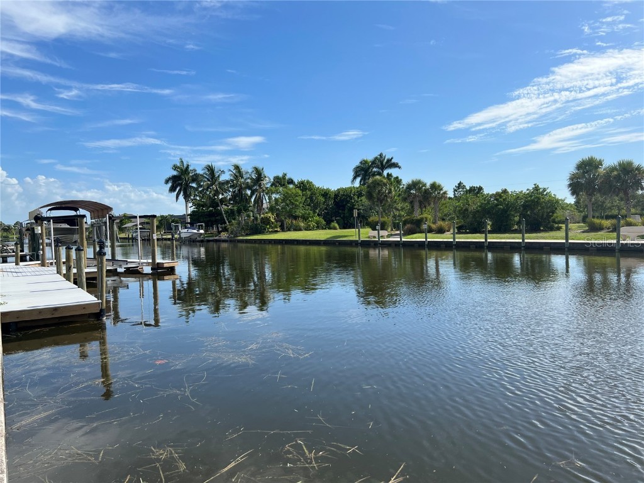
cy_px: 242
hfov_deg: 67.3
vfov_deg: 53.1
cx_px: 322
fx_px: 484
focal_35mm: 26
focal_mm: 5.7
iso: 50
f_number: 1.5
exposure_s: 1/5882
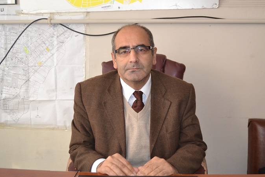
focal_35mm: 36
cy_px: 89
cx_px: 136
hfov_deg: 53.8
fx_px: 261
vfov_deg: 37.3
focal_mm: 23
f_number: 3.8
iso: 1400
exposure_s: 1/60
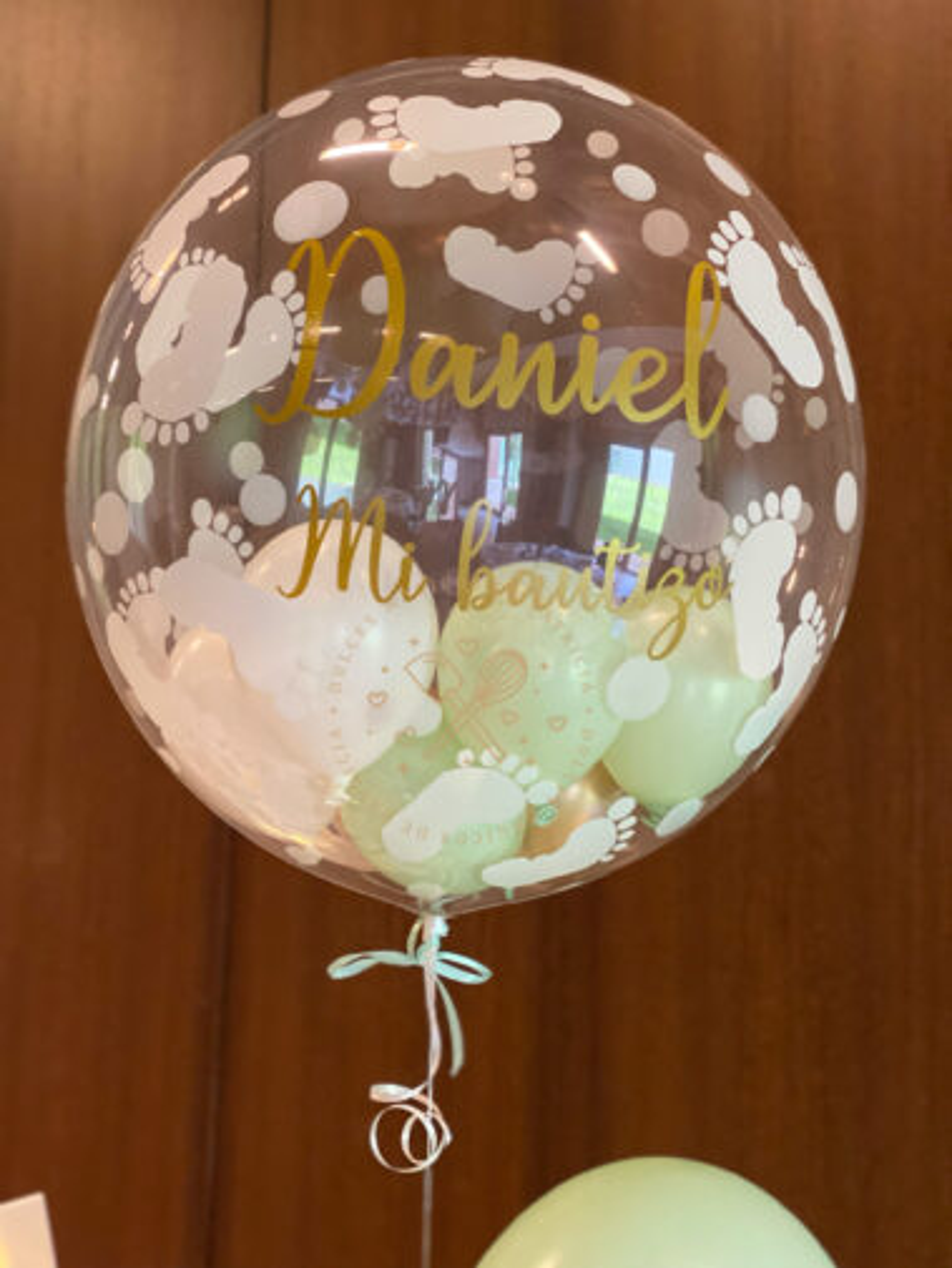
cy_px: 634
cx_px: 476
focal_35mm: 52
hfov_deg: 28.0
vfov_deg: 36.8
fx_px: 1906
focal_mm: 6
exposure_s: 1/100
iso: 160
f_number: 2
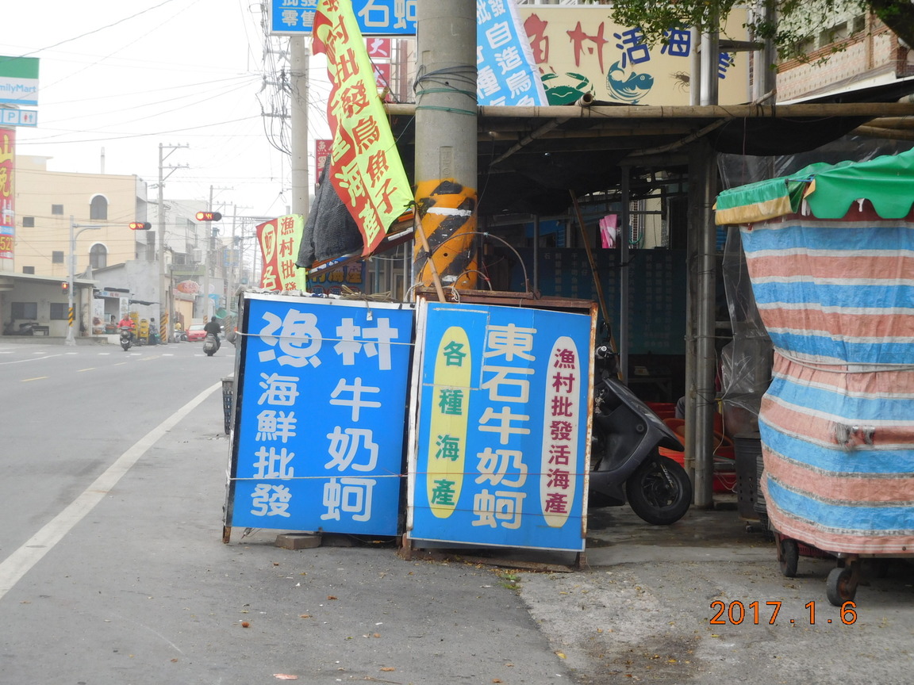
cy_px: 342
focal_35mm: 80
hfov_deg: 24.4
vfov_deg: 18.4
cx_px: 457
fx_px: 2112
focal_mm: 14.3
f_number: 4.6
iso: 125
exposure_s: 1/200
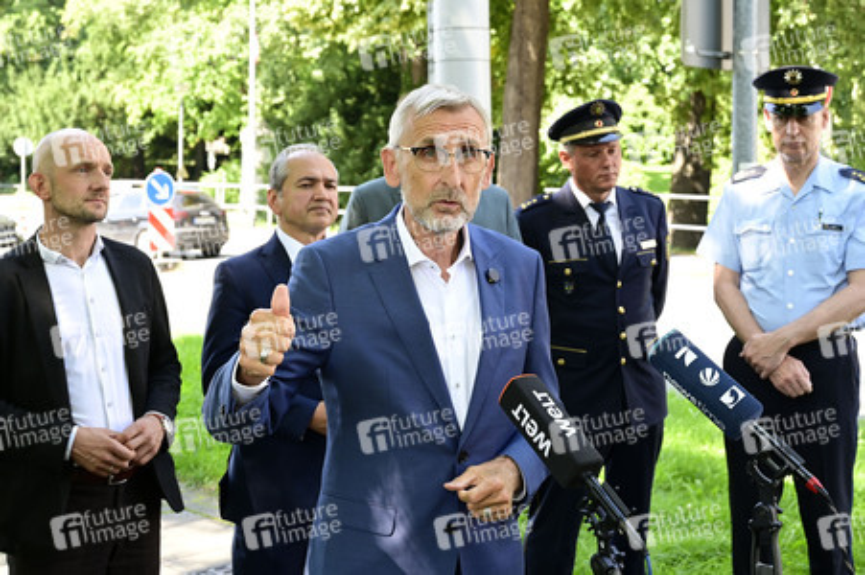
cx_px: 432
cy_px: 288
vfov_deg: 26.0
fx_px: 1248
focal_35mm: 52
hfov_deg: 38.2
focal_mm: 52
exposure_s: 1/200
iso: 1000
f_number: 7.1
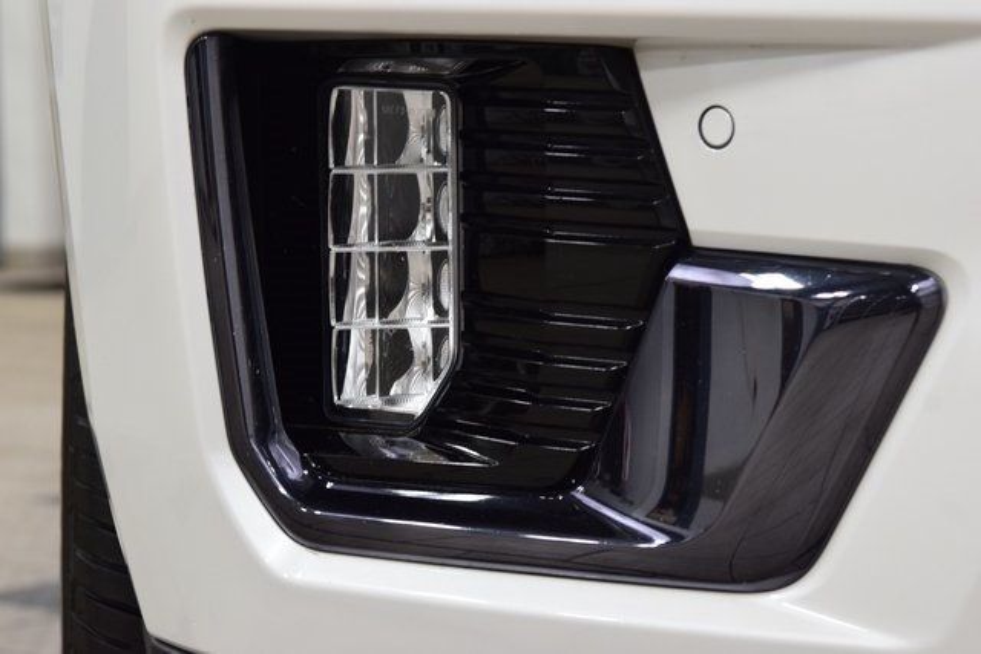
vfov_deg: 13.0
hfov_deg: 19.5
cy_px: 327
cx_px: 490
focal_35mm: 105
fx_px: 2862
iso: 1100
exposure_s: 1/30
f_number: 7.1
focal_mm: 70
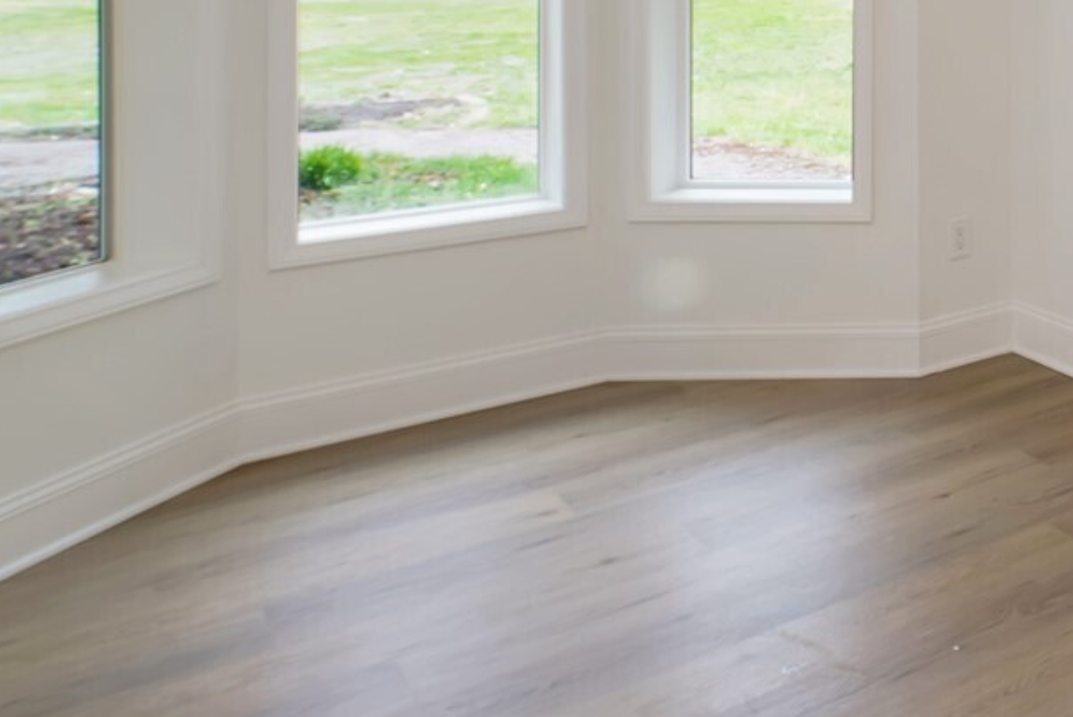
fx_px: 1163
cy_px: -174
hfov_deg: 36.8
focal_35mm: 39
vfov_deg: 28.9
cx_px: 1314
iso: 400
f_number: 13
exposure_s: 1/80
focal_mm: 14
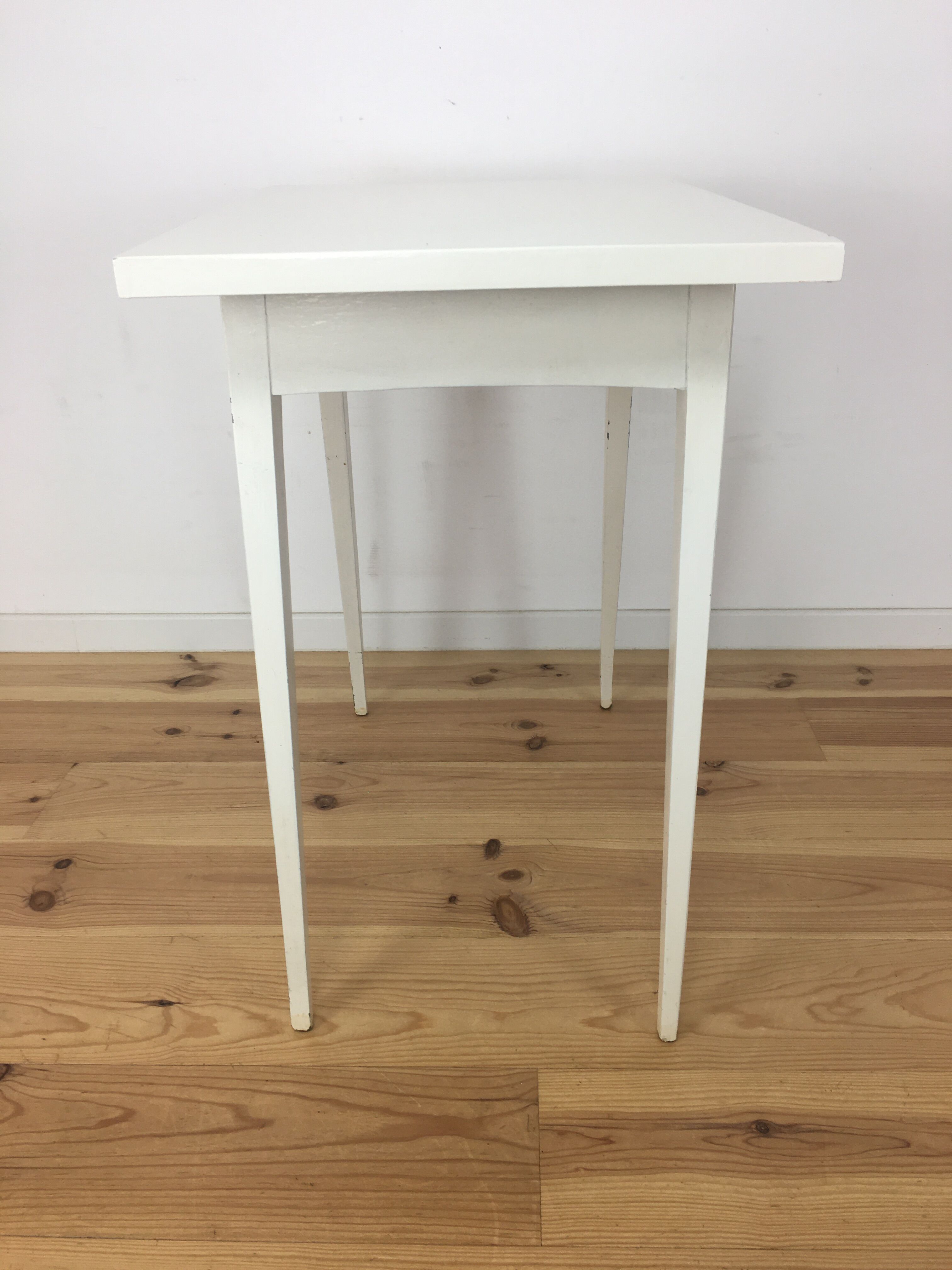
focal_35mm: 29
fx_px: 1063
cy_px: 635
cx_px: 476
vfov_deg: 61.7
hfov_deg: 48.2
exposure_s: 1/50
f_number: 2.2
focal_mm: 4.15
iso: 32
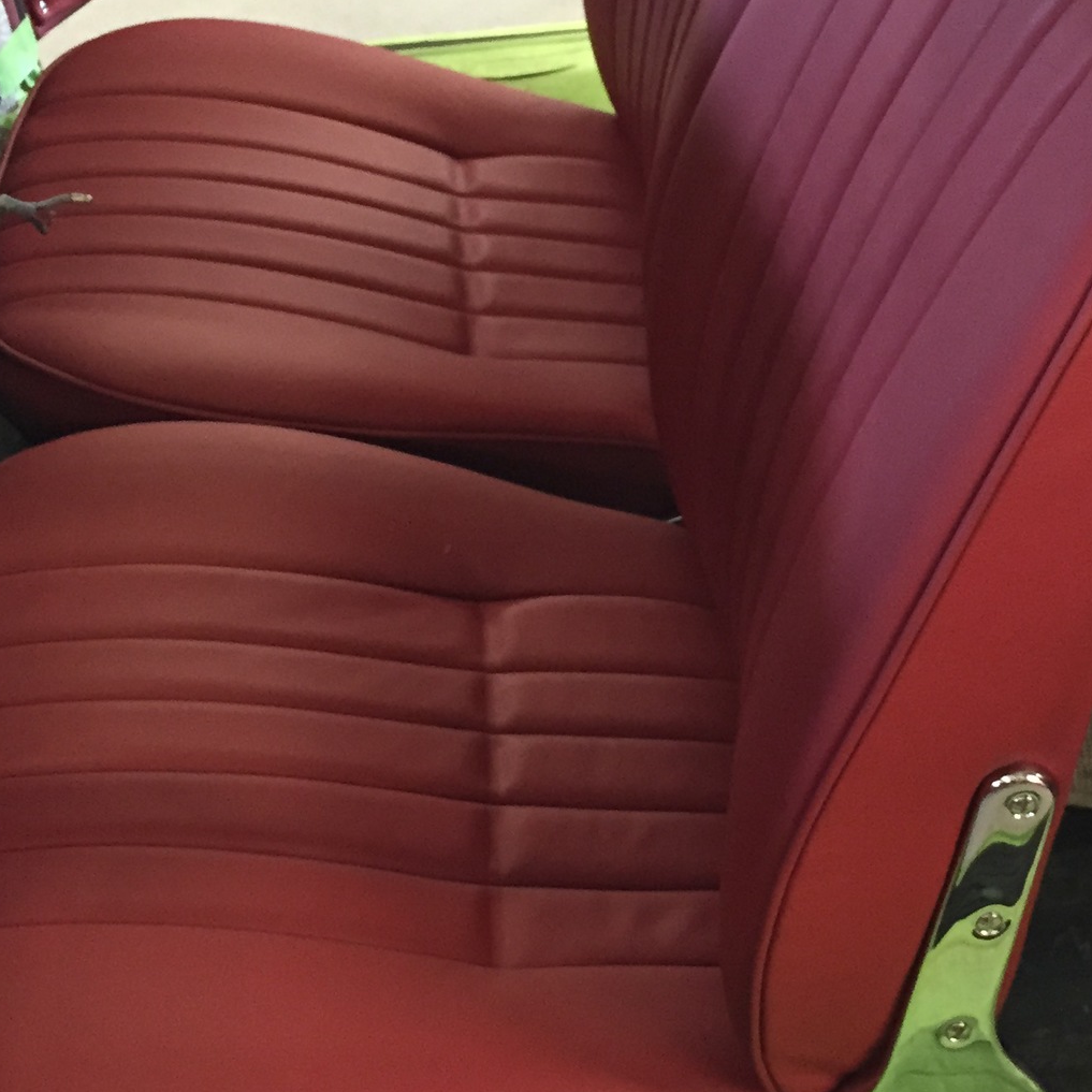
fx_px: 2248
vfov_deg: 27.3
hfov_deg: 26.9
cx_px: 817
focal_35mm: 63
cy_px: 521
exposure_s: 1/17
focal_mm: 4.15
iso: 250
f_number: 2.2
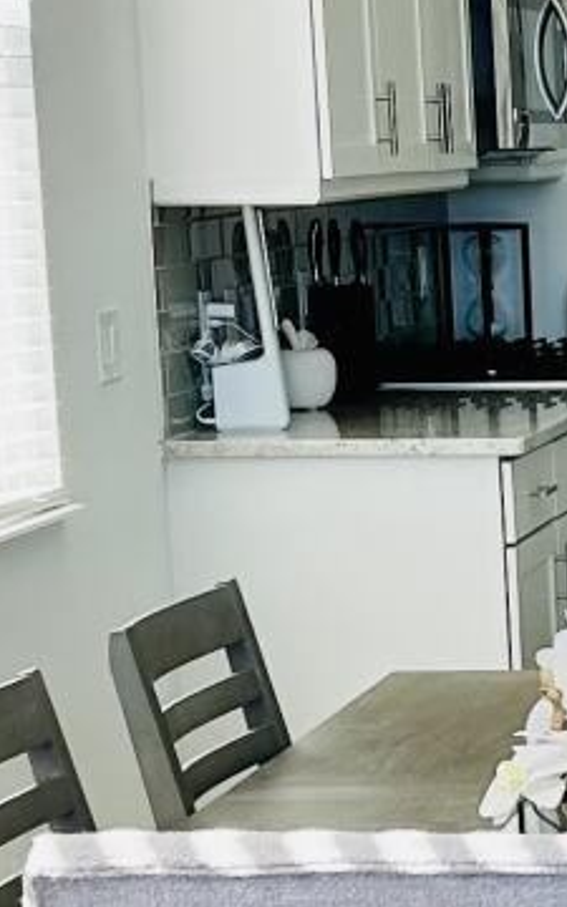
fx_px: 3783
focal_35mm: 153
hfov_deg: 8.2
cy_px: 854
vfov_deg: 13.5
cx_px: 1096
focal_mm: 5.7
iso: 32
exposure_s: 1/141
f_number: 1.5
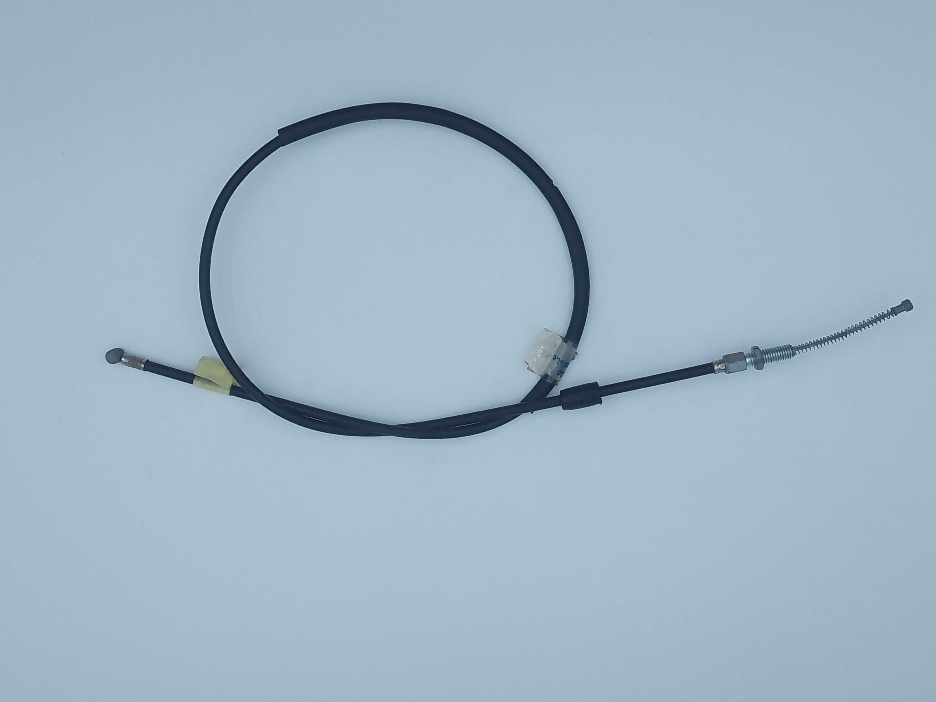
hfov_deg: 42.9
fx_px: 1190
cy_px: 351
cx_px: 468
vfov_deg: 32.9
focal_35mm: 44
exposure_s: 1/456
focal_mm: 3.69
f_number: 1.8
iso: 50
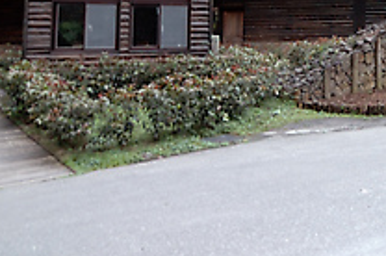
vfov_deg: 24.4
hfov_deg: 32.7
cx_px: 442
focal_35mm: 52
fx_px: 557
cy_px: -16
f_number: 5.6
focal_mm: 12
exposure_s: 1/5
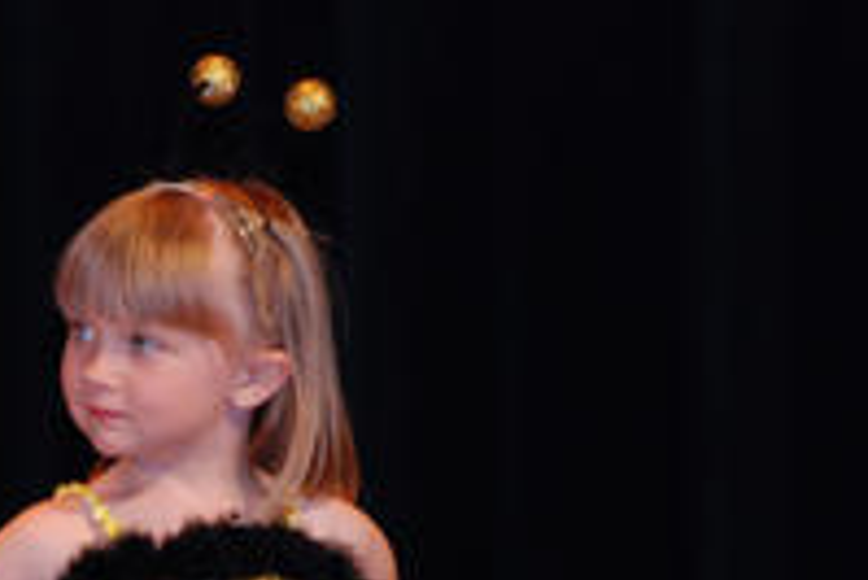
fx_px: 22671
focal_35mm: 940
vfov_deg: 1.5
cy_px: 785
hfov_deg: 2.2
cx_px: 4
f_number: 5.3
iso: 400
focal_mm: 195
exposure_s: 1/60
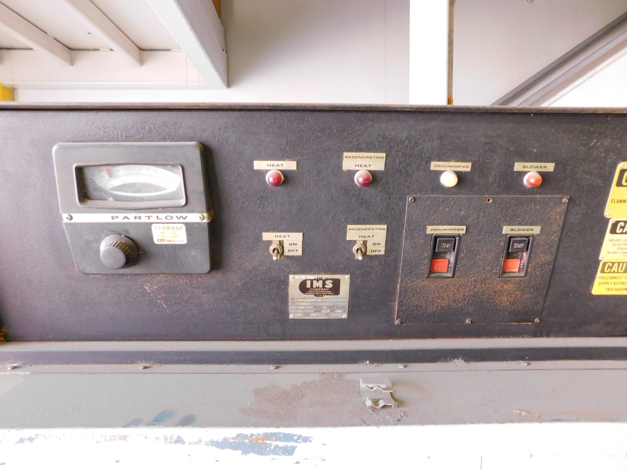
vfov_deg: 58.9
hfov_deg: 73.9
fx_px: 417
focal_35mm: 23
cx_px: 314
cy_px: 235
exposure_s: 1/25
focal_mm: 4
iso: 400
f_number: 3
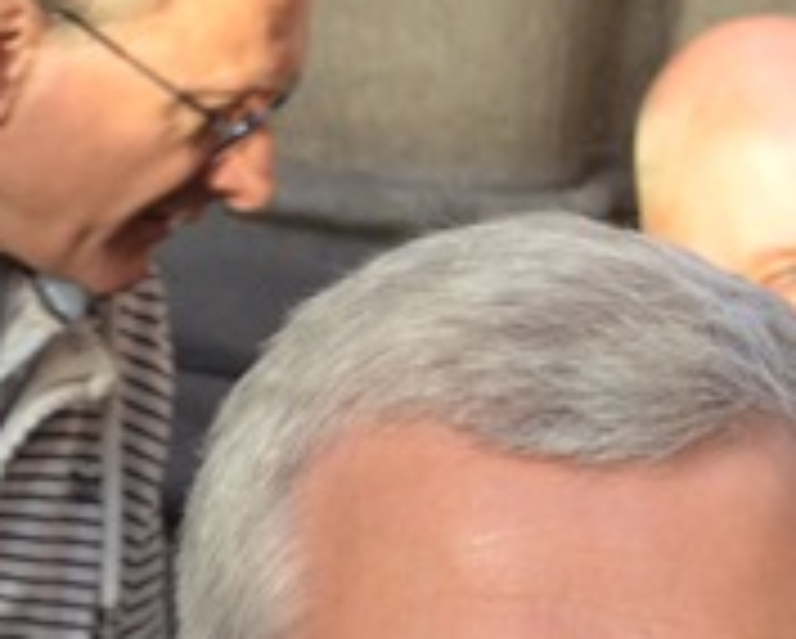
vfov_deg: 10.3
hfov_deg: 11.7
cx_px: 1659
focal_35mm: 146
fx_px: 3443
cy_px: 868
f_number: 5
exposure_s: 1/30
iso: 900
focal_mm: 18
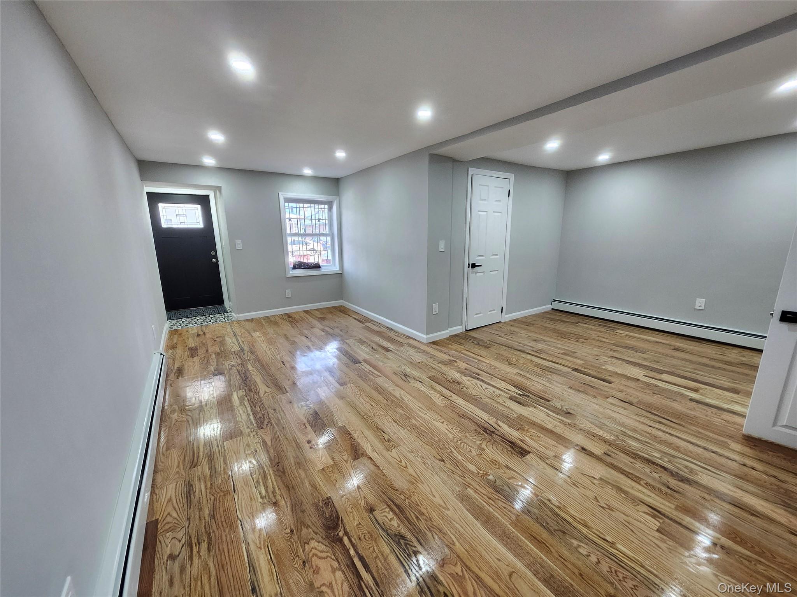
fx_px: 299
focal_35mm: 13
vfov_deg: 89.9
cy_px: 298
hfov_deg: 106.2
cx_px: 398
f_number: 2.2
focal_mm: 1.74
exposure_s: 1/60
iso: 160
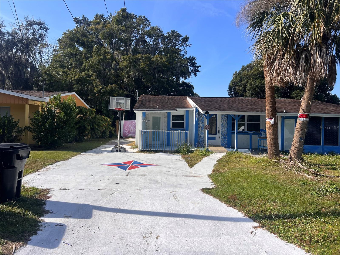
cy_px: 128
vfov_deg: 53.1
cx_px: 170
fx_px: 255
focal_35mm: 26
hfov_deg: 67.3
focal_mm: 5.7
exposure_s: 1/4630
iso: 50
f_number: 1.5
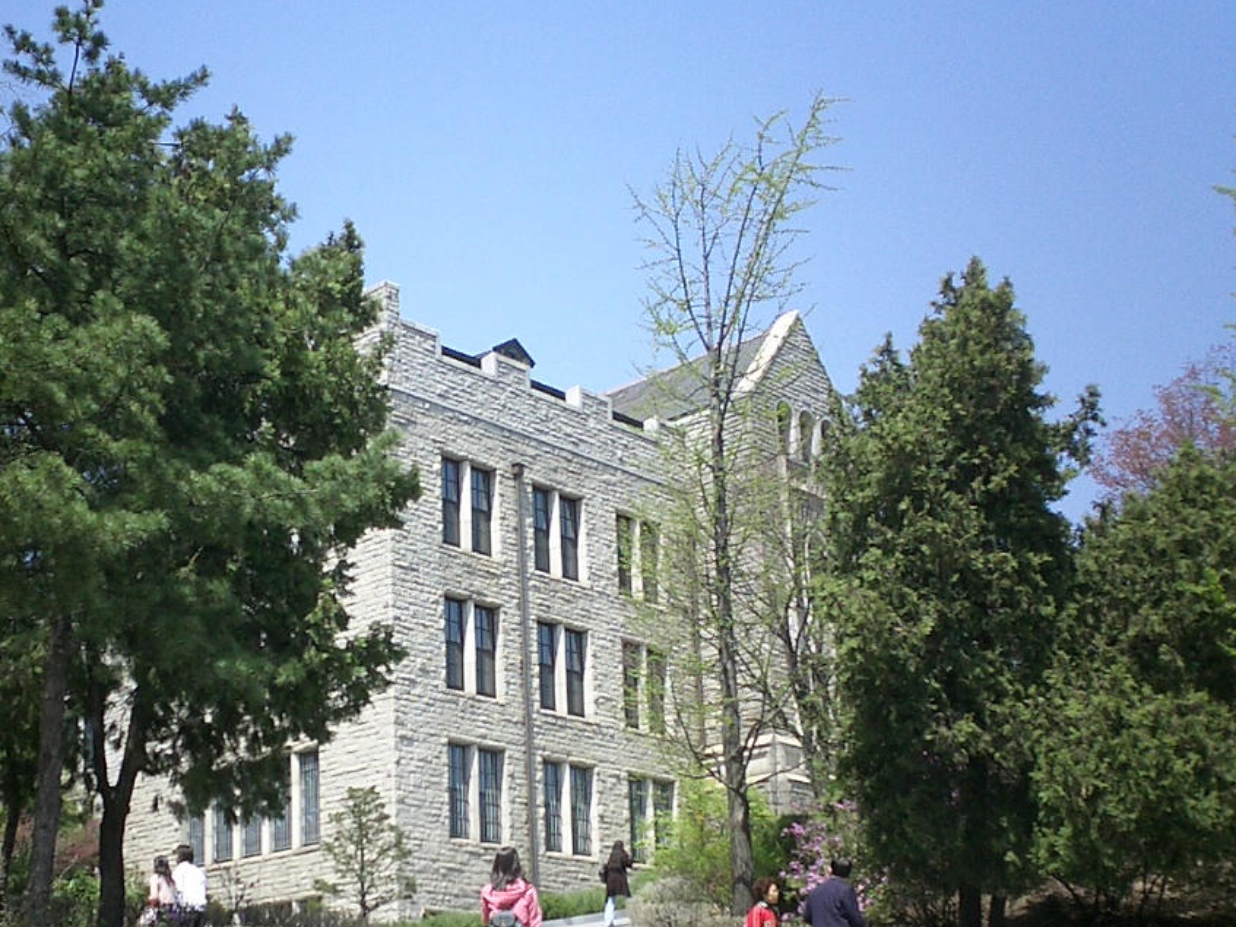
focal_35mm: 56
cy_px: 664
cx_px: 479
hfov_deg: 34.2
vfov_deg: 25.9
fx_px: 1999
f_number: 3.5
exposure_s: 1/640
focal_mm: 5.6
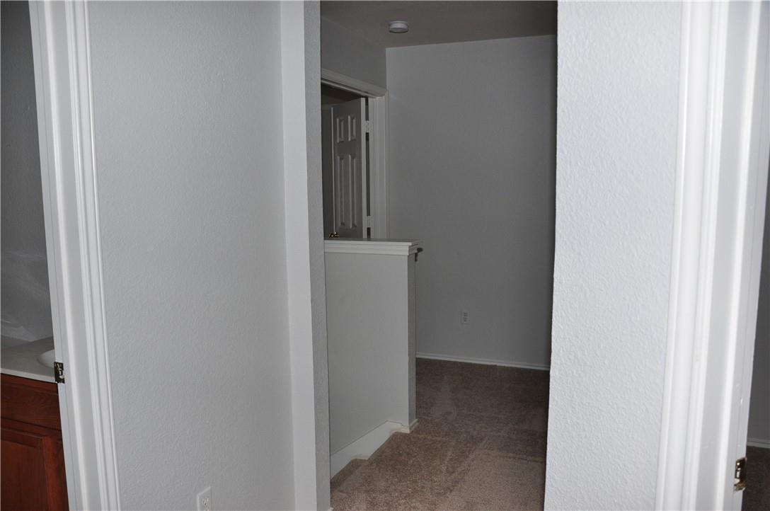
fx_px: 577
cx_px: 385
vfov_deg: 47.8
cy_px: 256
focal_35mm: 27
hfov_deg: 67.5
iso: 400
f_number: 5
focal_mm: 18
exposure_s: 1/60
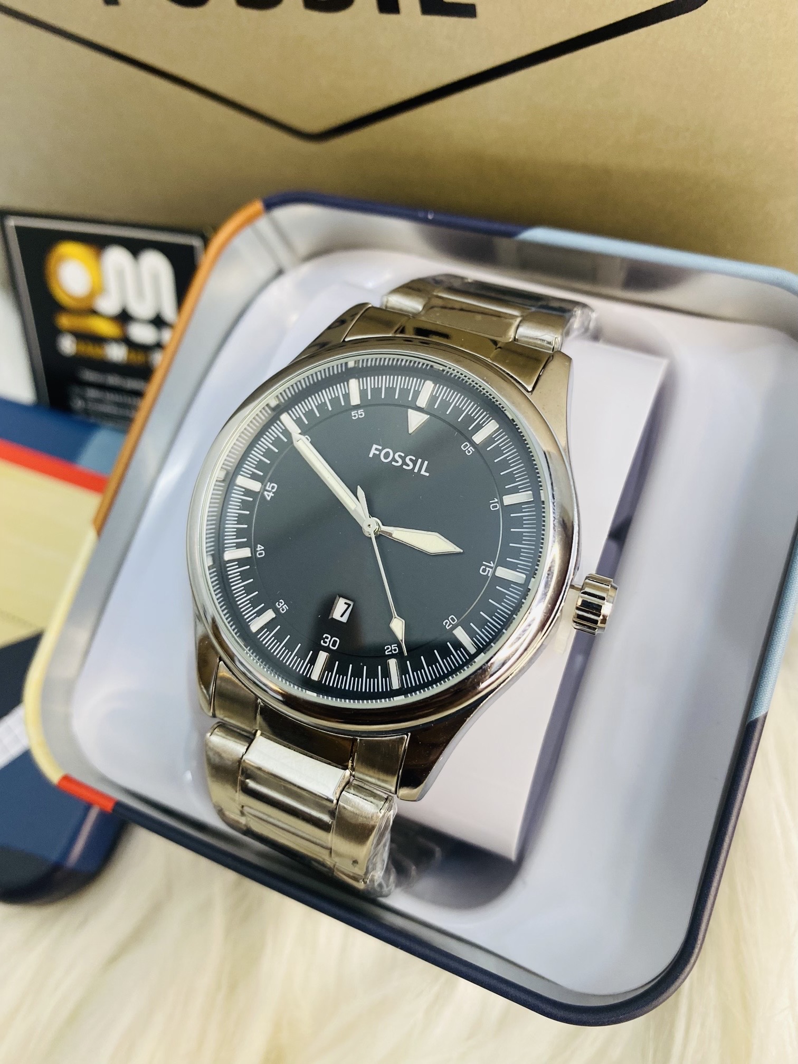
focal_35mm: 26
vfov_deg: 67.3
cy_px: 532
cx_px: 399
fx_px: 799
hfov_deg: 53.1
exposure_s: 1/50
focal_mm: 4.25
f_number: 1.8
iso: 100
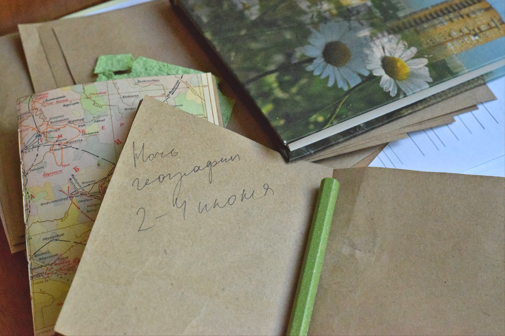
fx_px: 1052
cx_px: 252
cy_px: 168
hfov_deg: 27.0
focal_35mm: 75
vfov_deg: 18.2
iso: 12800
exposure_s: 1/1000
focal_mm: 50
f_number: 7.1
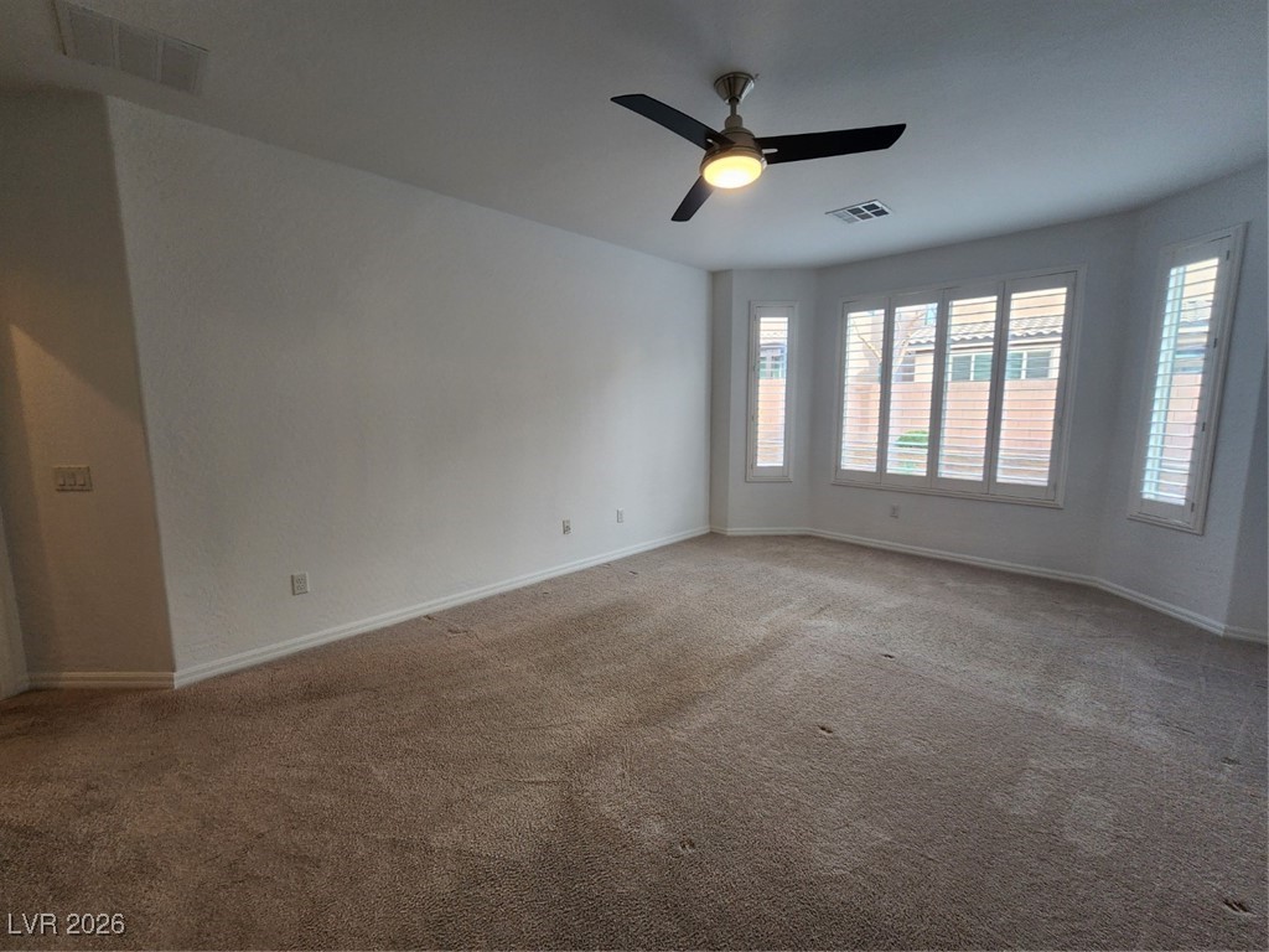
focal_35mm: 13
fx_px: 477
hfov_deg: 106.2
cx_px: 634
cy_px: 476
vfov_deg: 89.9
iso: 100
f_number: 2.2
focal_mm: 2.2
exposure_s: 1/60
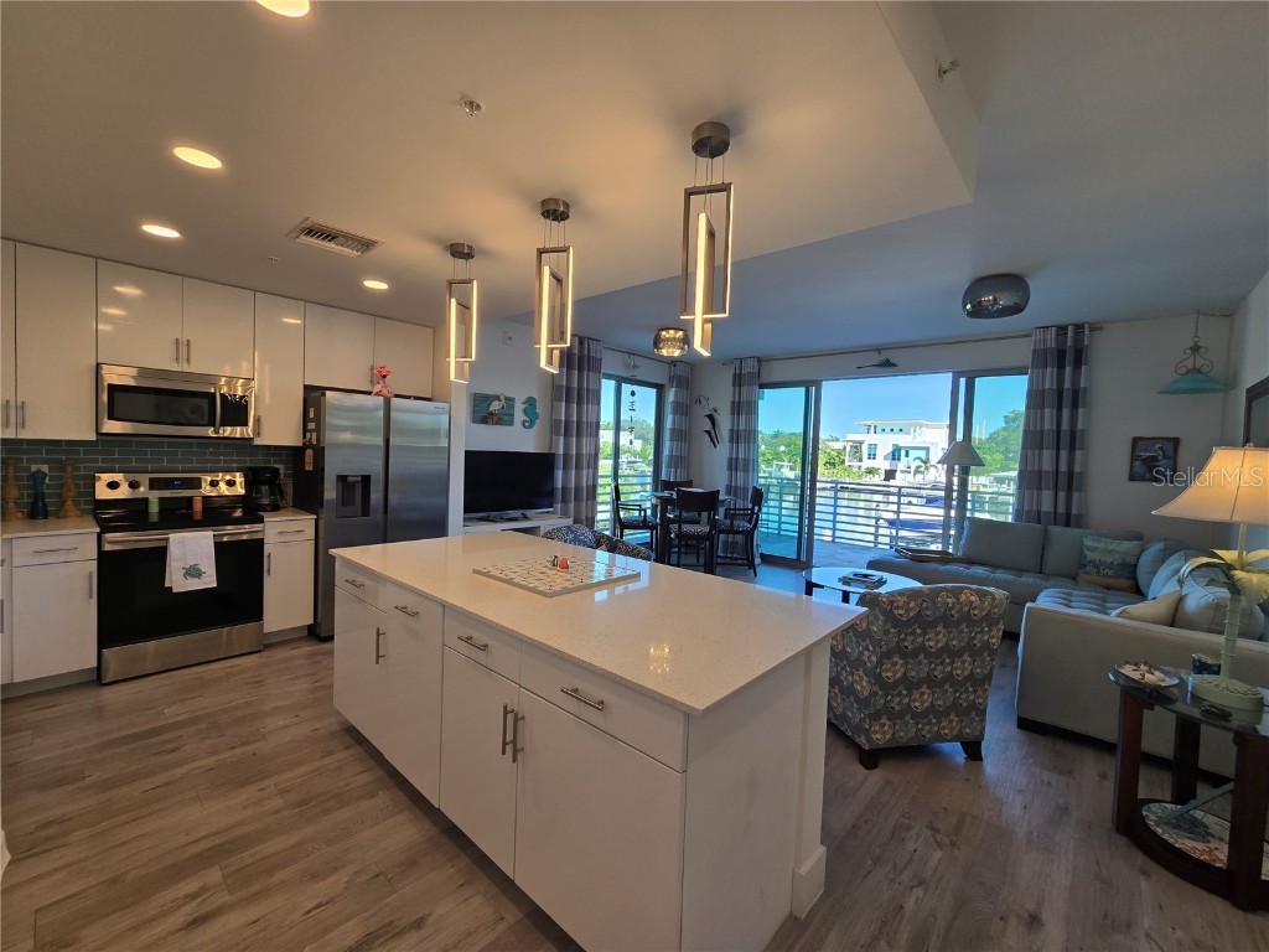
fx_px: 477
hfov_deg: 106.2
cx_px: 634
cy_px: 476
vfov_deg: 89.9
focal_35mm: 13
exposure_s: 1/150
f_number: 2.2
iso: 50
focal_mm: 2.2
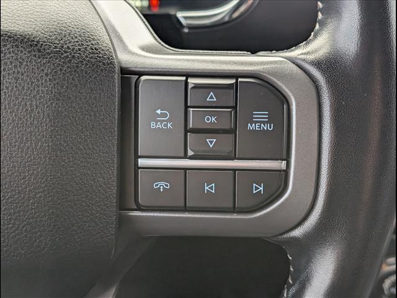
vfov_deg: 29.7
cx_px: 198
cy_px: 149
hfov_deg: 38.9
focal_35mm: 49
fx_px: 562
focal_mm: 6.9
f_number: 1.68
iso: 300
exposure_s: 1/323
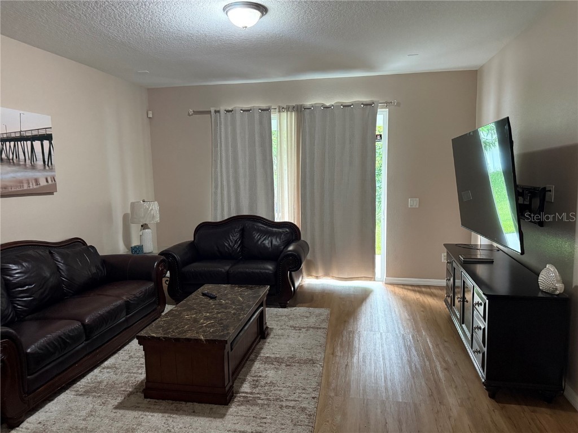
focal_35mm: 24
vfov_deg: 56.8
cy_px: 216
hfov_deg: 71.6
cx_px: 289
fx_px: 401
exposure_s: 1/40
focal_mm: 6.76
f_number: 1.78
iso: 800
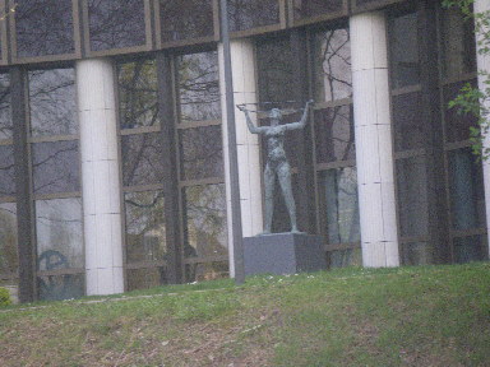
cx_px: 245
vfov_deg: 10.6
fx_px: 1982
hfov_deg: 14.1
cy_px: 184
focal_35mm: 140
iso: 320
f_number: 5.5
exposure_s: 1/250
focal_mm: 25
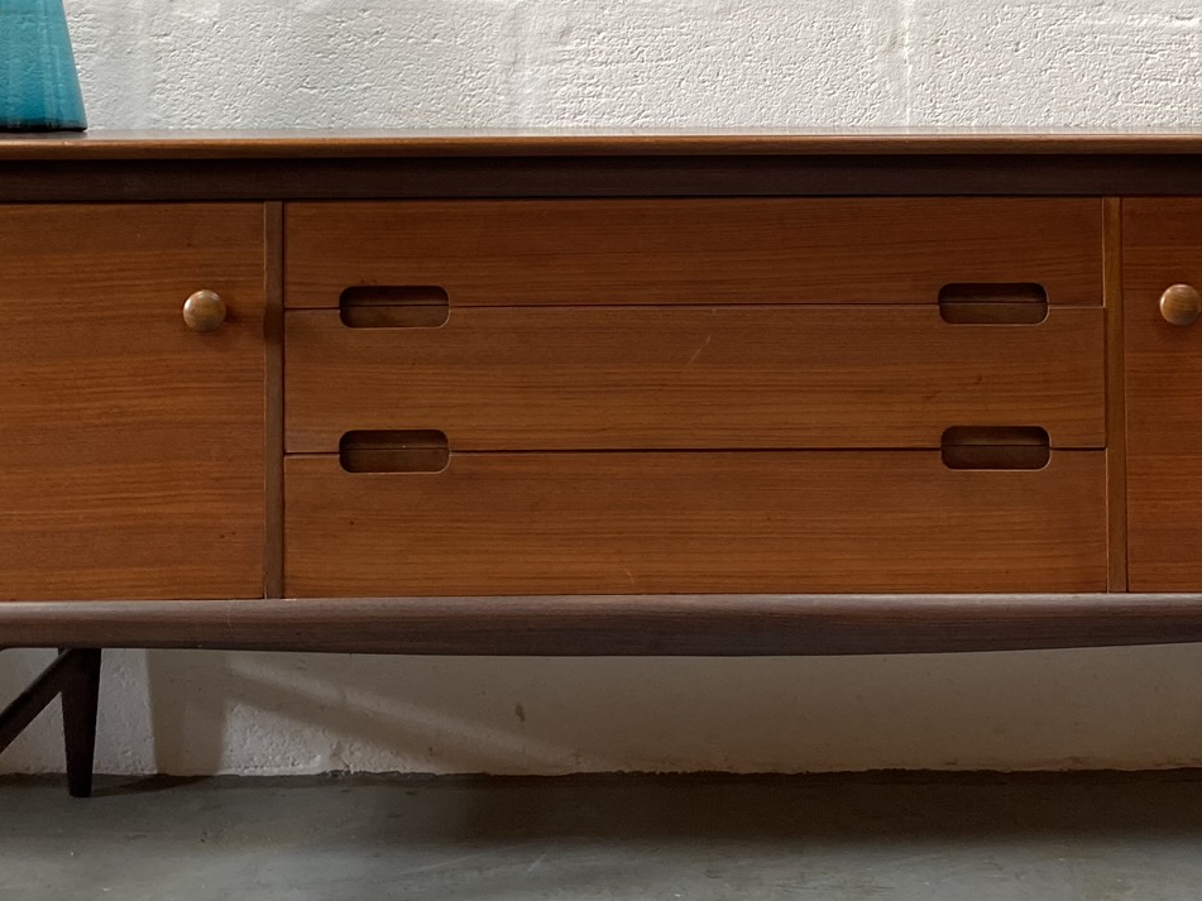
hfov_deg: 34.3
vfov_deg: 25.3
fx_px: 1944
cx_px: 670
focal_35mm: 56
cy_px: 88
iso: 100
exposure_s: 1/121
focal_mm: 4.25
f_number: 1.8
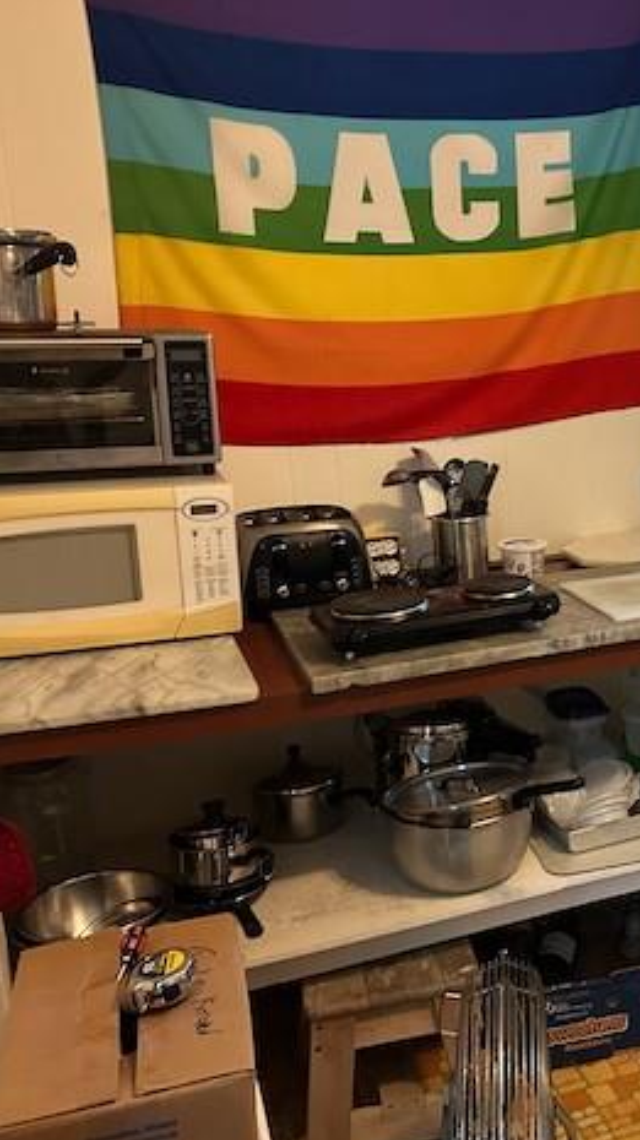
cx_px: 586
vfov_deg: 55.3
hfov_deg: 31.2
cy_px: 579
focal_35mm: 36
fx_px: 1088
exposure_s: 1/40
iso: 640
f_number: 1.78
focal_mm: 6.86
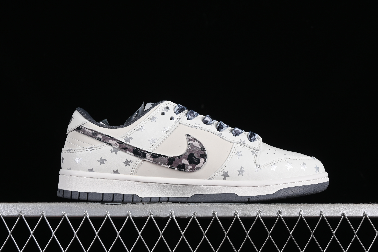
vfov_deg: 18.2
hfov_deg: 27.0
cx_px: 189
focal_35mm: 75
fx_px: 787
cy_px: 126
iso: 160
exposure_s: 1/80
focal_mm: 50
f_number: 8
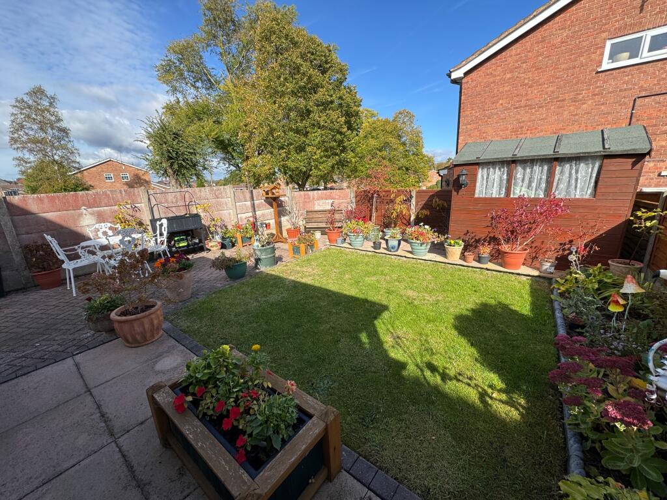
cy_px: 250
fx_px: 270
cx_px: 334
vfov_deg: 85.7
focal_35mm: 14
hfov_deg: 102.1
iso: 40
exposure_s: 1/1094
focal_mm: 2.22
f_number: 2.2
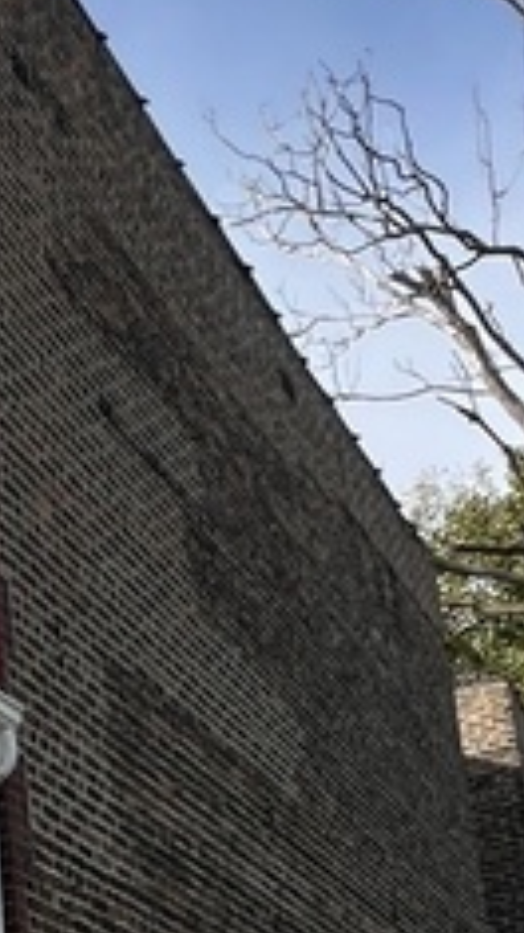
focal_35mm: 65
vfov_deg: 30.0
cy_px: 945
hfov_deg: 15.2
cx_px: -500
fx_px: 1607
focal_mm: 1.57
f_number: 1.8
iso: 32
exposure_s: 1/803
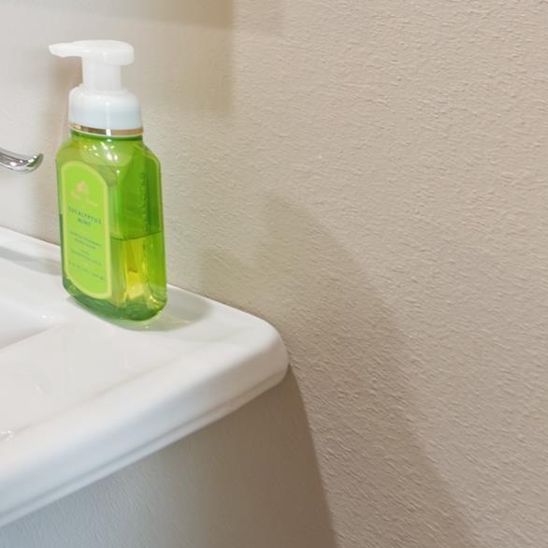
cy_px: -124
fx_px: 1039
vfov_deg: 26.1
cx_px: -582
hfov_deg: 18.2
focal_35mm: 58
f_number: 9
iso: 250
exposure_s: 1.3
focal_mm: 16
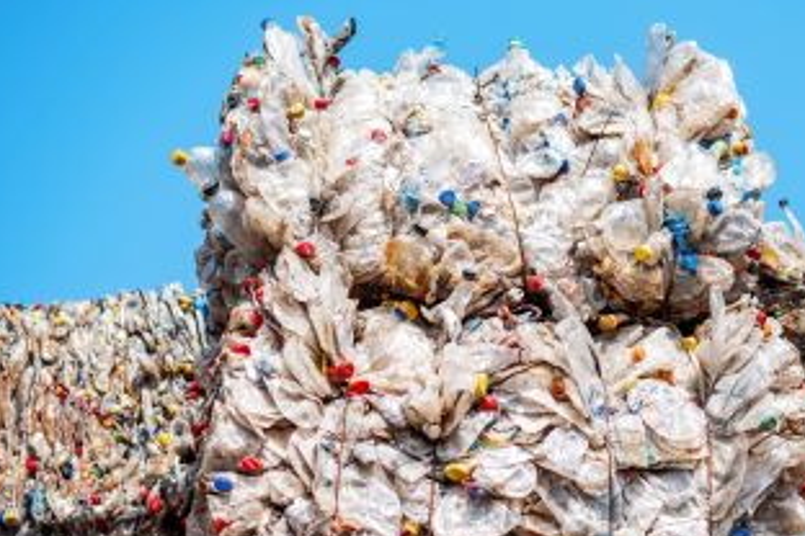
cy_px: 325
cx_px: 511
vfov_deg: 17.7
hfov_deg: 26.2
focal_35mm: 77
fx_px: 1722
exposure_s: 1/1600
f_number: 2.5
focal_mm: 50
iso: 64
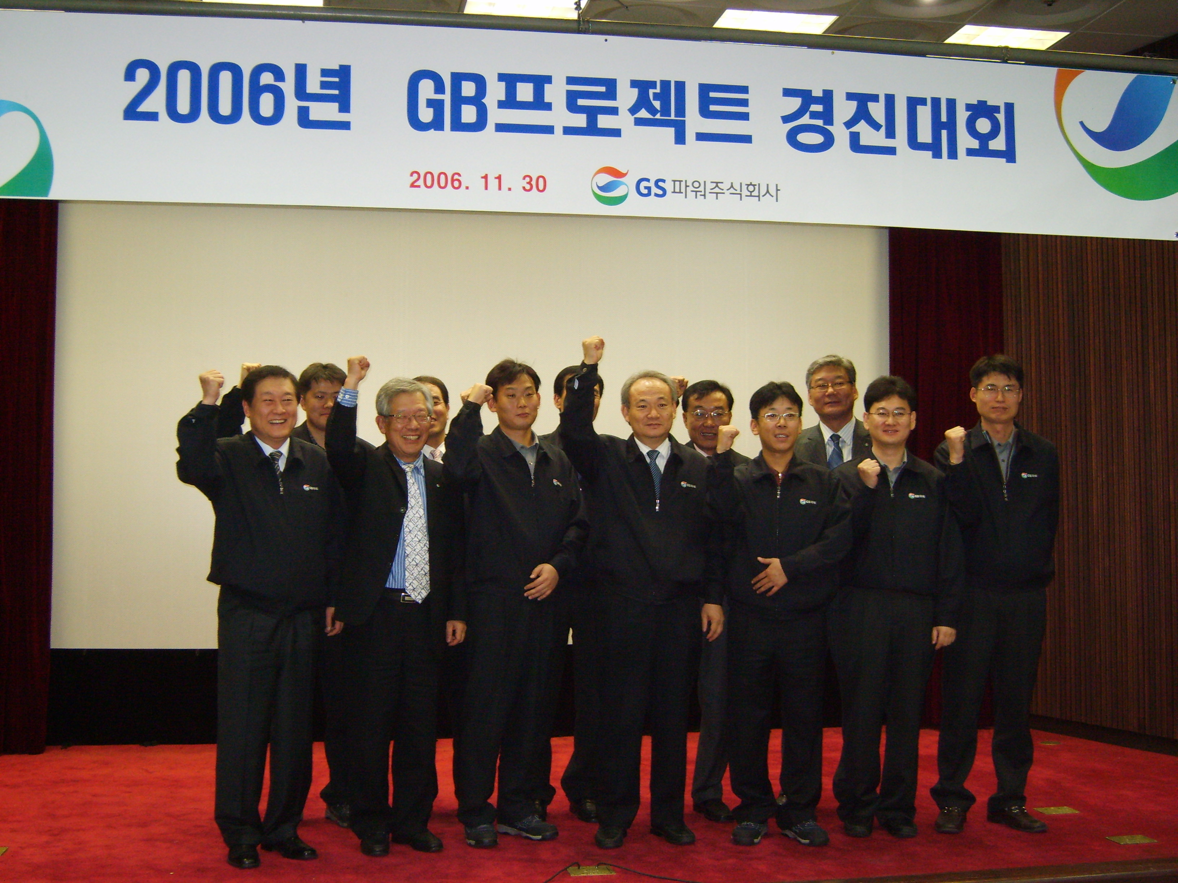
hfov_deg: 42.9
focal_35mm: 44
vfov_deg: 32.9
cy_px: 442
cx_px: 589
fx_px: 1497
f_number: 3.1
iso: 235
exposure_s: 1/45
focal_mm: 9.2
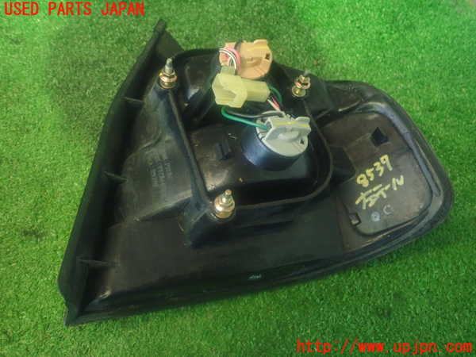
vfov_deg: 46.8
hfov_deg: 60.0
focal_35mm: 30
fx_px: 413
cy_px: 178
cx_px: 238
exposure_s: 1/20
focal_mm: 5.5
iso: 800
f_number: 2.3
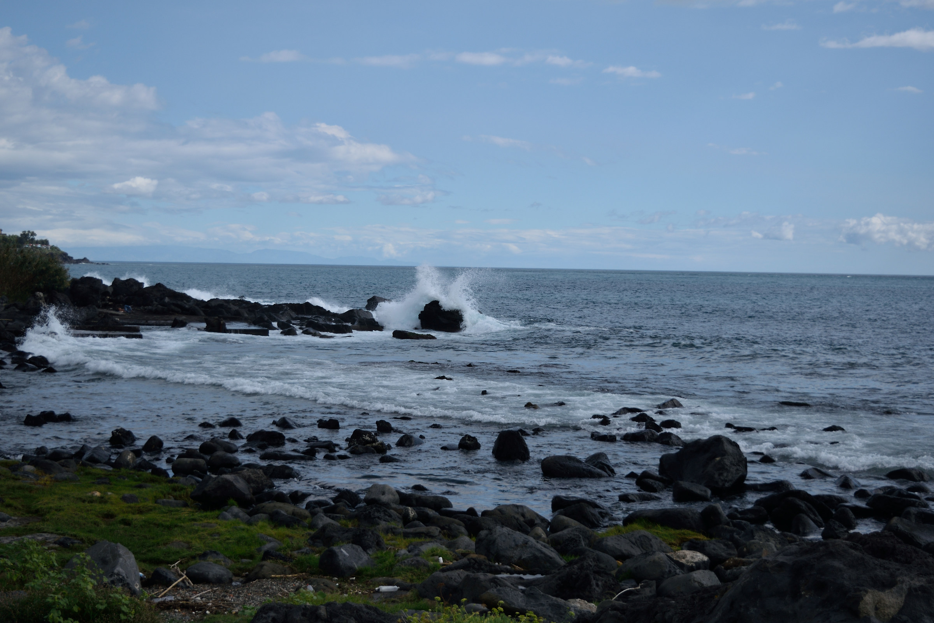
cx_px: 467
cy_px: 312
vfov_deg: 25.1
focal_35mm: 54
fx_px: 1401
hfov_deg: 36.9
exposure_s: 1/1600
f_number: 4.8
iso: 100
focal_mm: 36
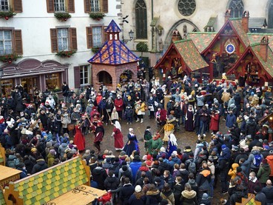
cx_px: 145
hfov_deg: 33.8
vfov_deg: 25.7
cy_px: 103
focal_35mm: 57
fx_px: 450
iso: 400
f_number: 5.6
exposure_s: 1/80
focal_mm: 52
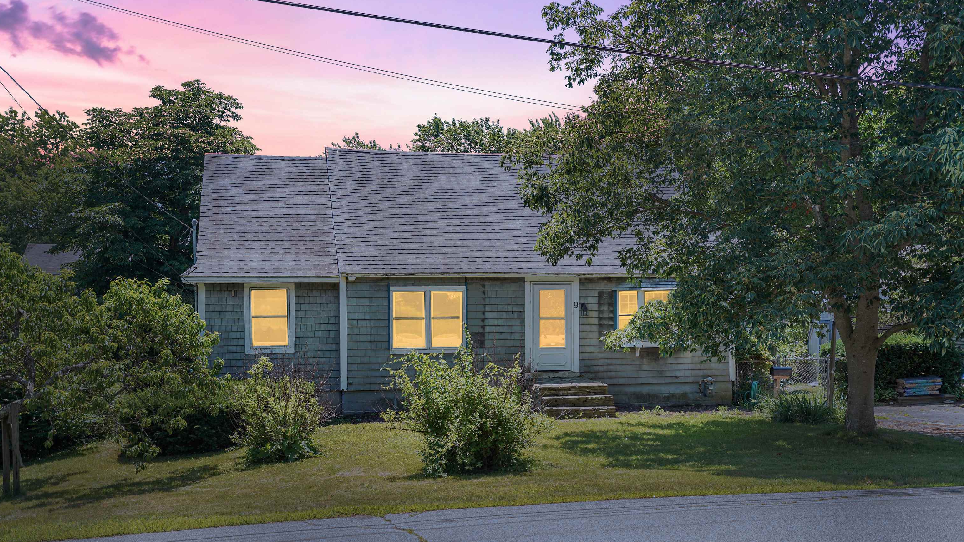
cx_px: 483
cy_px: 307
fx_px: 946
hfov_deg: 54.0
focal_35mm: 37
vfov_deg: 31.9
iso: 100
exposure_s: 1/500
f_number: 4
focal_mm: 35
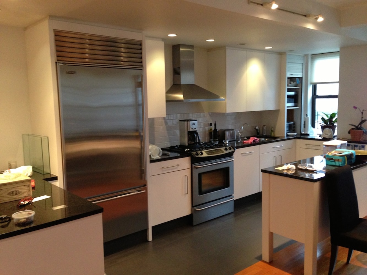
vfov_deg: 43.0
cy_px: 138
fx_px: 350
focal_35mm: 33
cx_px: 184
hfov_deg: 55.3
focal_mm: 4.13
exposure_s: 1/20
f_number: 2.4
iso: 320
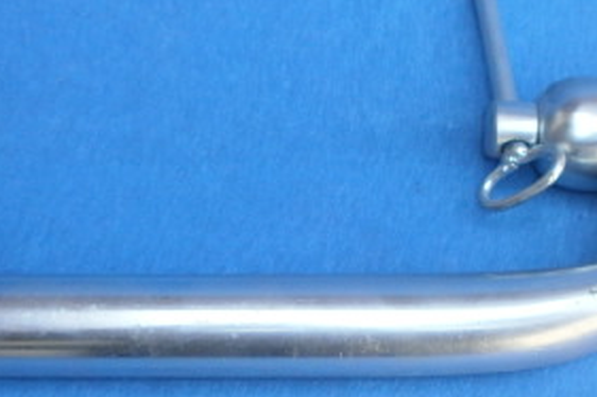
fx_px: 1061
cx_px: 327
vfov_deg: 21.1
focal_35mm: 64
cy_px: 267
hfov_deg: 31.4
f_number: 2.9
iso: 125
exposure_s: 1/250
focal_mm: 4.8
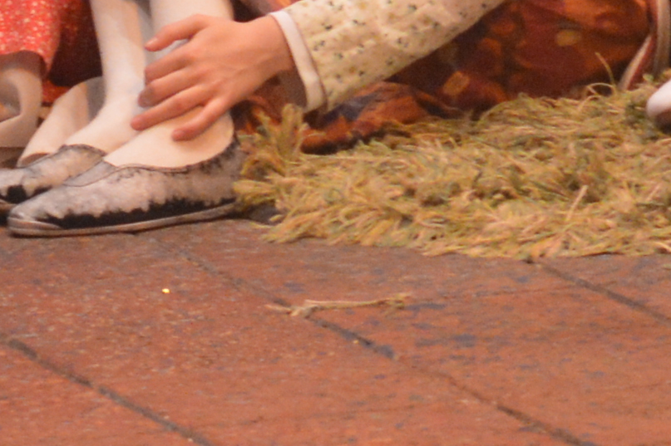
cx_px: 692
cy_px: -867
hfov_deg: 3.7
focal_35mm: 559
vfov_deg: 2.4
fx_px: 10412
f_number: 4.5
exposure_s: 1/60
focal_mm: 50
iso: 800
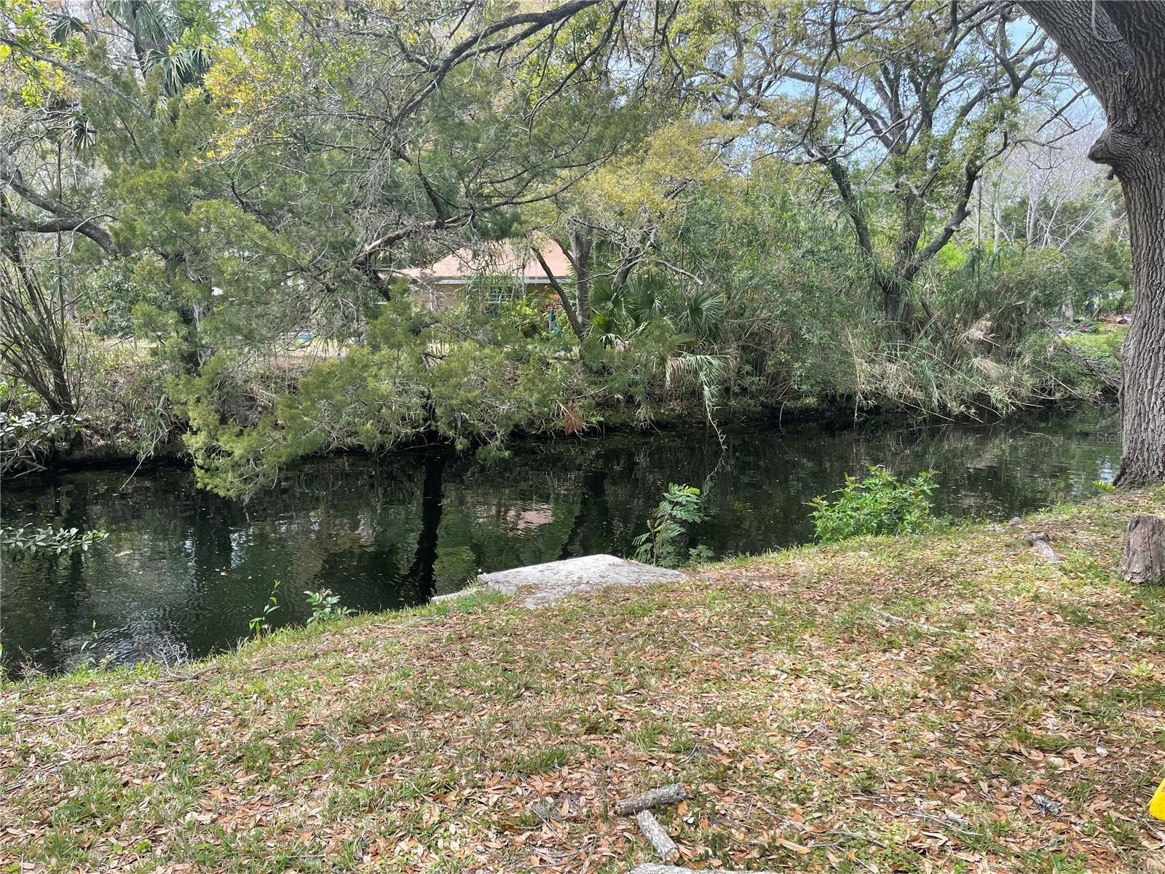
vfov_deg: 54.9
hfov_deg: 69.4
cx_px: 582
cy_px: 437
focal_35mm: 25
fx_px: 841
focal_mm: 5.1
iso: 32
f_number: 1.6
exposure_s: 1/569
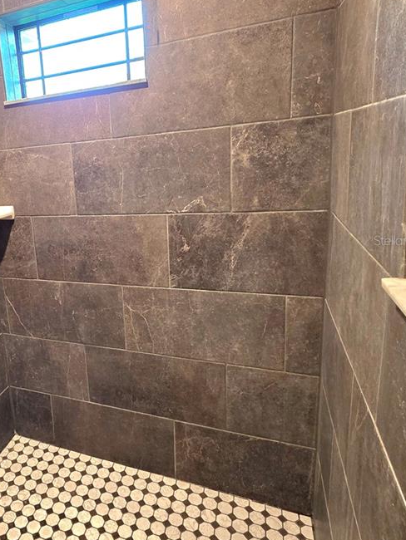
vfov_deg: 71.3
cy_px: 240
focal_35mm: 24
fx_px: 375
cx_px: 58
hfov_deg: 51.7
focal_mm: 2.2
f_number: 1.9
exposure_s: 1/60.2
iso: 500
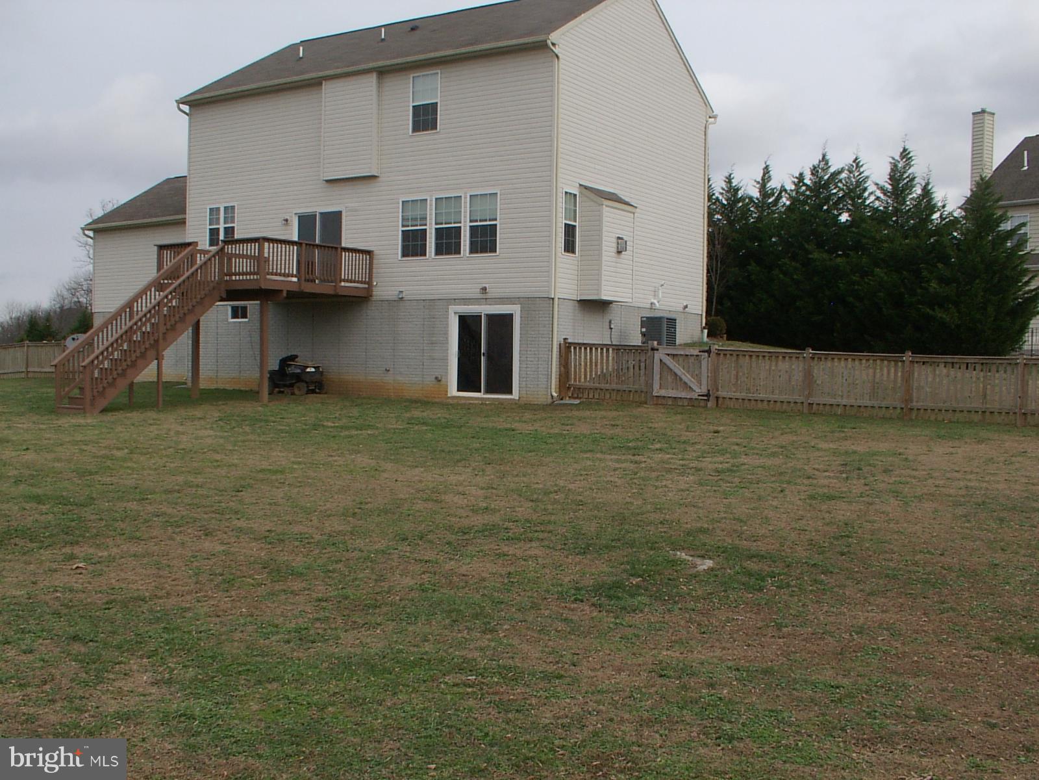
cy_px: 390
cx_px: 520
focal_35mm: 37
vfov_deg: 38.7
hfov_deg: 50.1
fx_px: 1111
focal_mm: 5.8
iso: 100
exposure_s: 1/150
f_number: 6.2
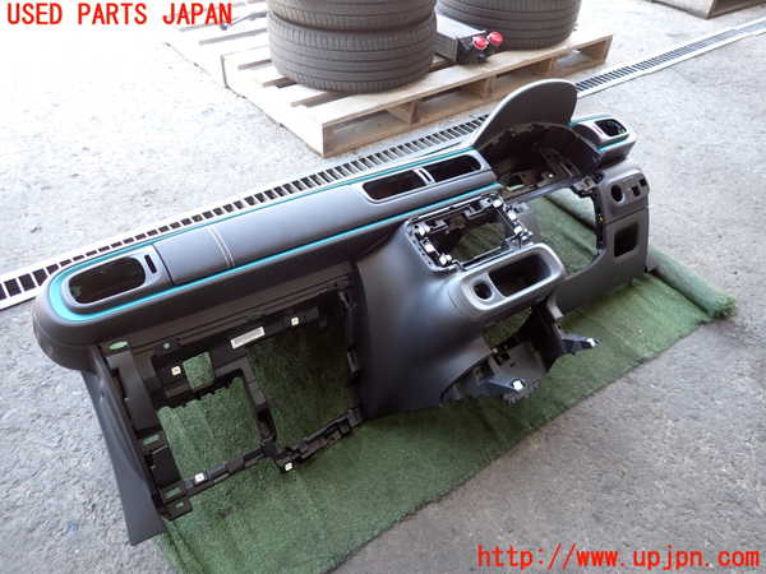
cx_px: 383
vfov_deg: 54.9
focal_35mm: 25
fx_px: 553
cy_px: 287
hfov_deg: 69.4
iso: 125
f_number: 2
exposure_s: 1/60
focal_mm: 4.5
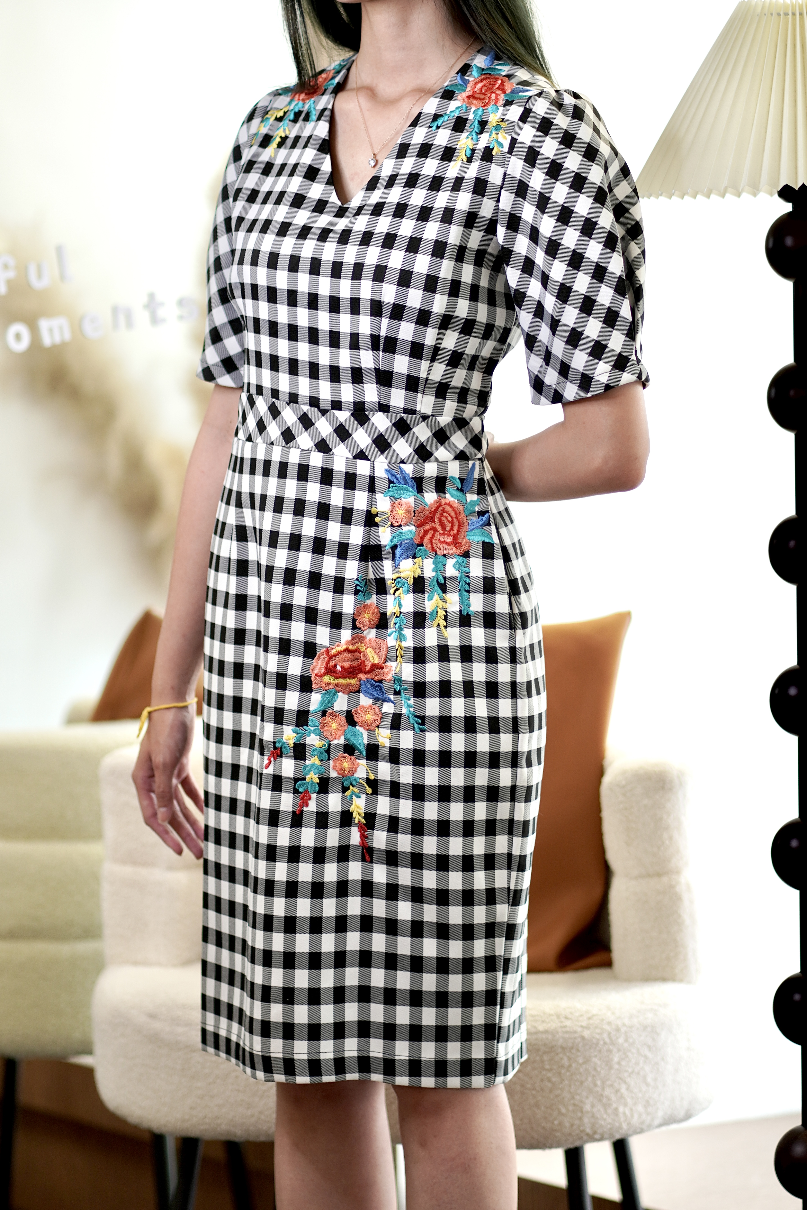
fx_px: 4287
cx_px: 404
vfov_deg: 16.1
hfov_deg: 10.8
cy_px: 605
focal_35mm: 128
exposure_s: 1/160
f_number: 1.8
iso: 125
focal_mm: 85
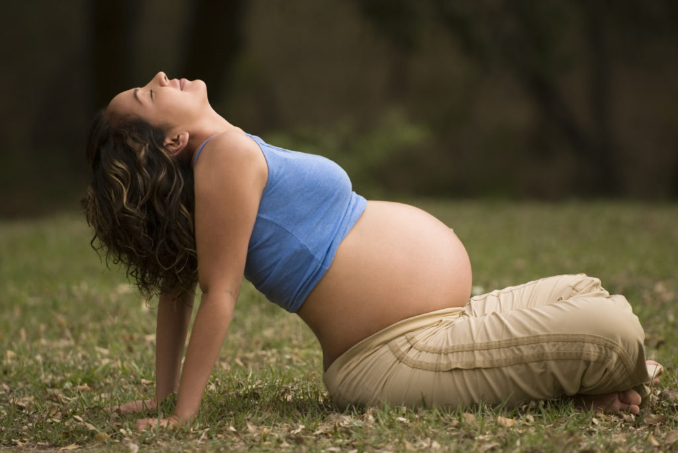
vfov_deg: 5.2
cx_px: 339
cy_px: 226
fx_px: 4949
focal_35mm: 262
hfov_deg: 7.8
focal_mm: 175
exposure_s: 1/200
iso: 100
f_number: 2.8
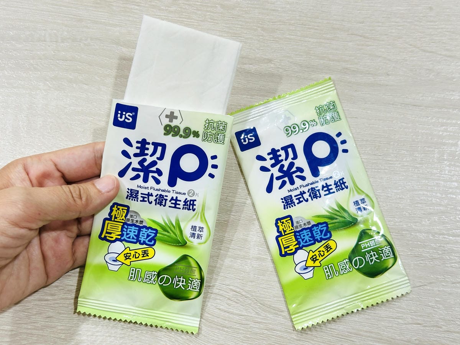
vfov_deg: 30.3
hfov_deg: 39.7
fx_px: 638
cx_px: 230
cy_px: 172
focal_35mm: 48
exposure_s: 1/60
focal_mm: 6.86
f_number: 1.78
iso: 80
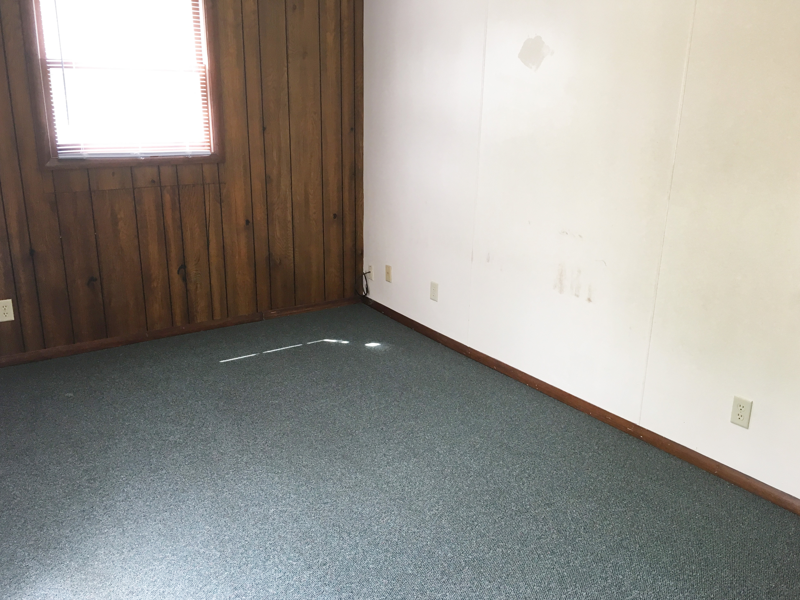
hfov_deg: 60.0
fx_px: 693
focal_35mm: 30
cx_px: 402
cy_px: 309
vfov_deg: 46.8
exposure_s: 1/30
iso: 32
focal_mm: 4.15
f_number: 2.2
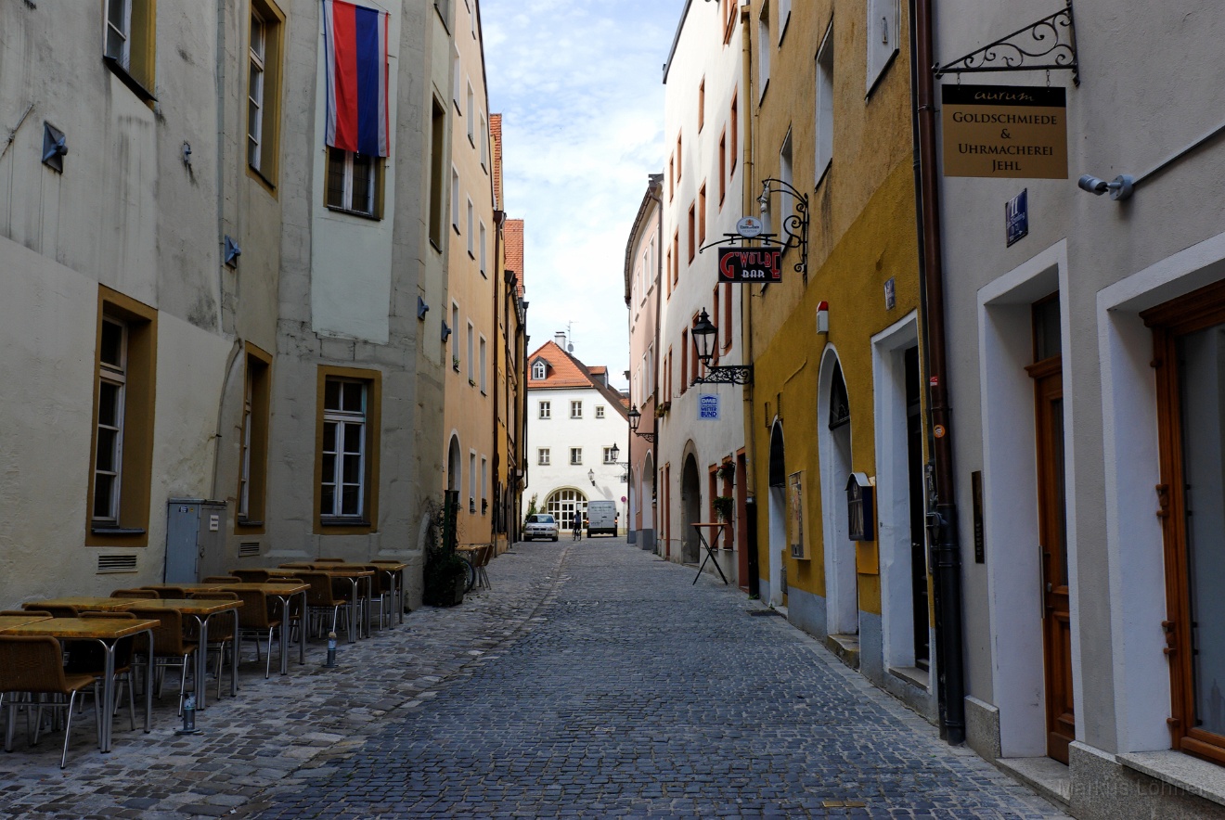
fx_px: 1124
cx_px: 612
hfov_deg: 57.2
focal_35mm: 33
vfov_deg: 40.1
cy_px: 410
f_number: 8
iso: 100
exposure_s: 1/125
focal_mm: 22
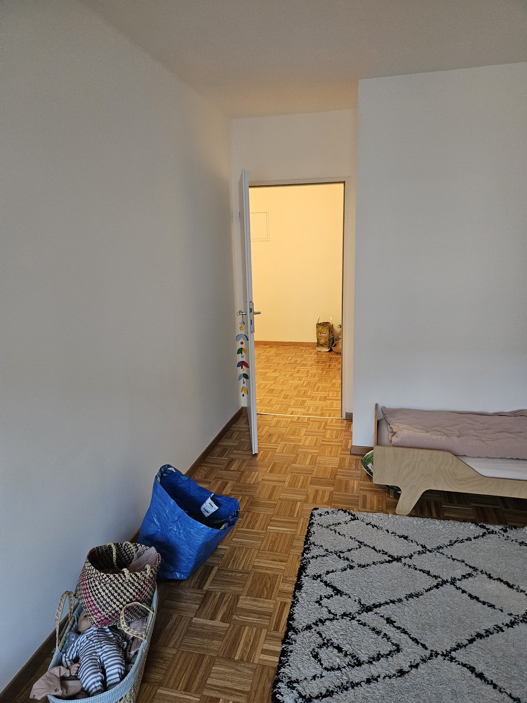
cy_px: 352
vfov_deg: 73.9
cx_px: 264
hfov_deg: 58.9
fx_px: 467
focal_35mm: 23
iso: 640
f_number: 1.8
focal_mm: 5.4
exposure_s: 1/142
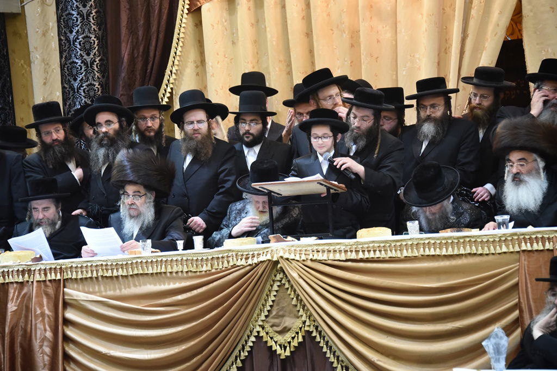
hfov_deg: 15.2
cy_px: 186
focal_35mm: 135
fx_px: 2089
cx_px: 278
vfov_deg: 10.2
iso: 4000
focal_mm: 135
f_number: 5.6
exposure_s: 1/80
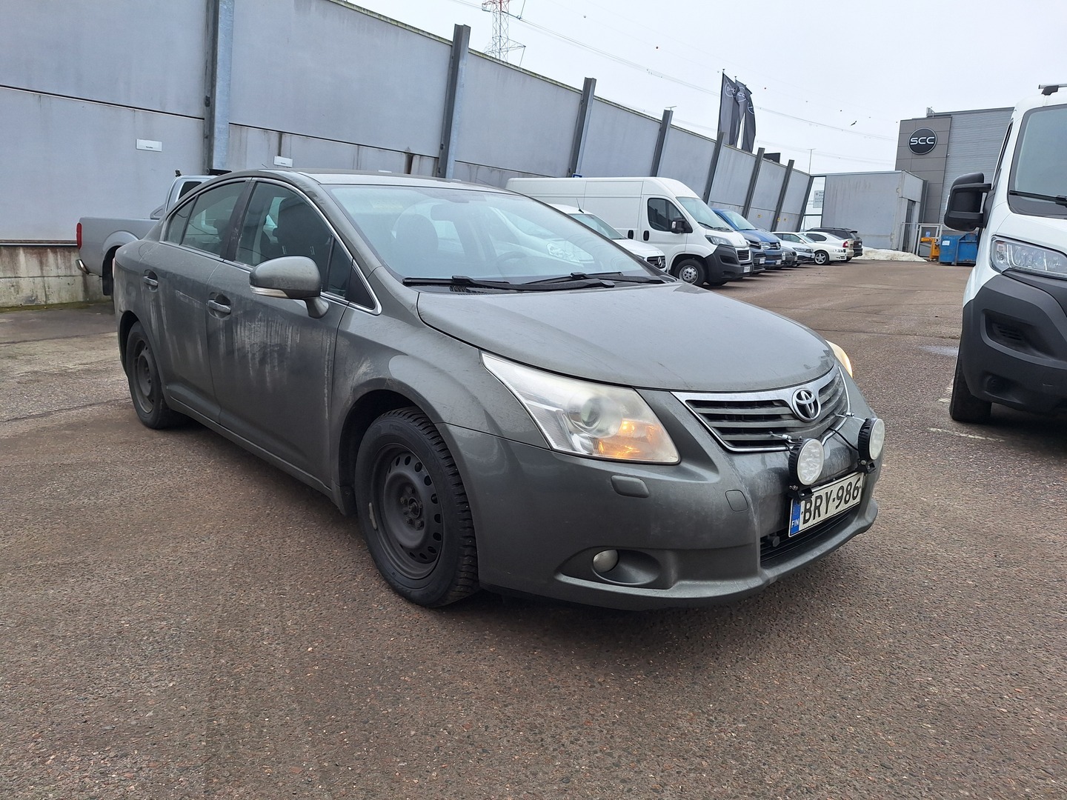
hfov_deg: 73.9
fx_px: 709
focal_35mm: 23
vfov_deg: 58.9
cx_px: 534
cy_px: 400
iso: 40
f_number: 1.8
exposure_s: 1/499
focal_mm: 5.54
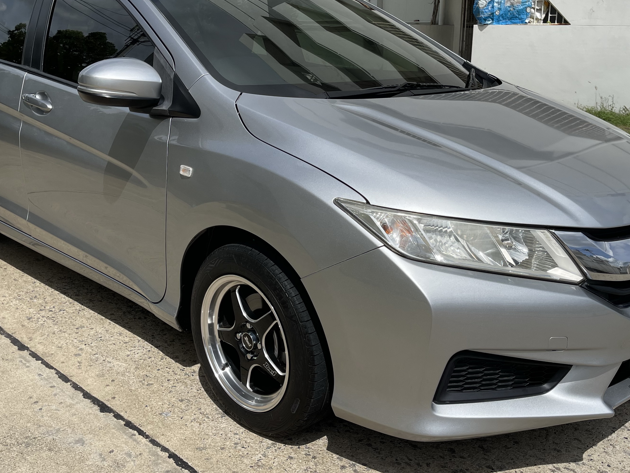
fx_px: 692
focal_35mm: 38
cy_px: 227
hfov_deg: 49.0
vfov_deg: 37.7
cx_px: 318
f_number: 1.6
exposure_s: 1/6579
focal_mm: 5.1
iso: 32
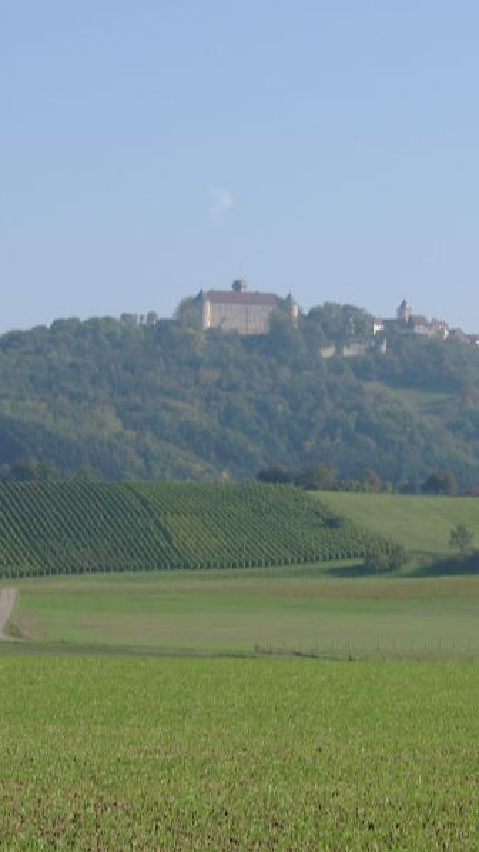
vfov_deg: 14.7
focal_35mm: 146
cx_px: 297
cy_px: 427
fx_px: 3295
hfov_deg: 8.3
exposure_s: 1/428
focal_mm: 20.74
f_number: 4
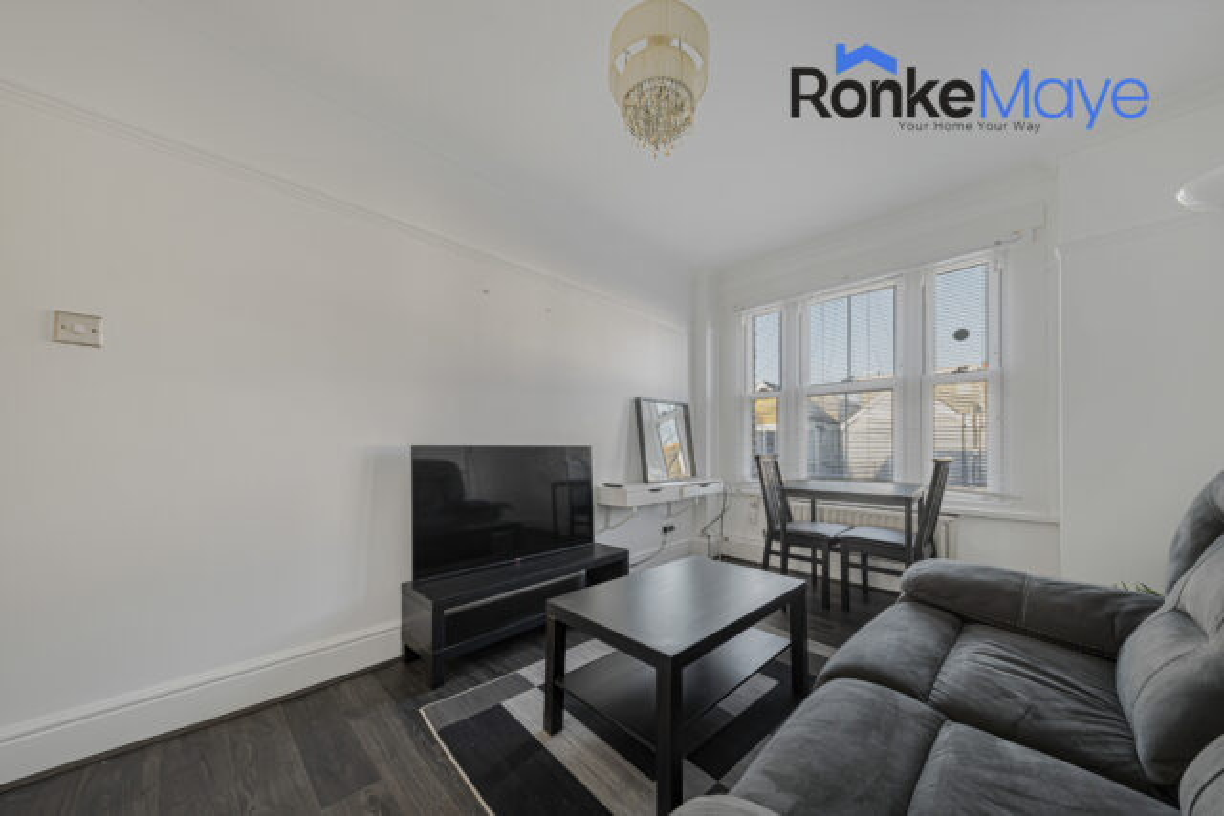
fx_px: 408
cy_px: 408
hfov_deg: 112.6
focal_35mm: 12
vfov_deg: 90.0
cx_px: 612
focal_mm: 12
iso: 320
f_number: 8
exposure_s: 1/2.5
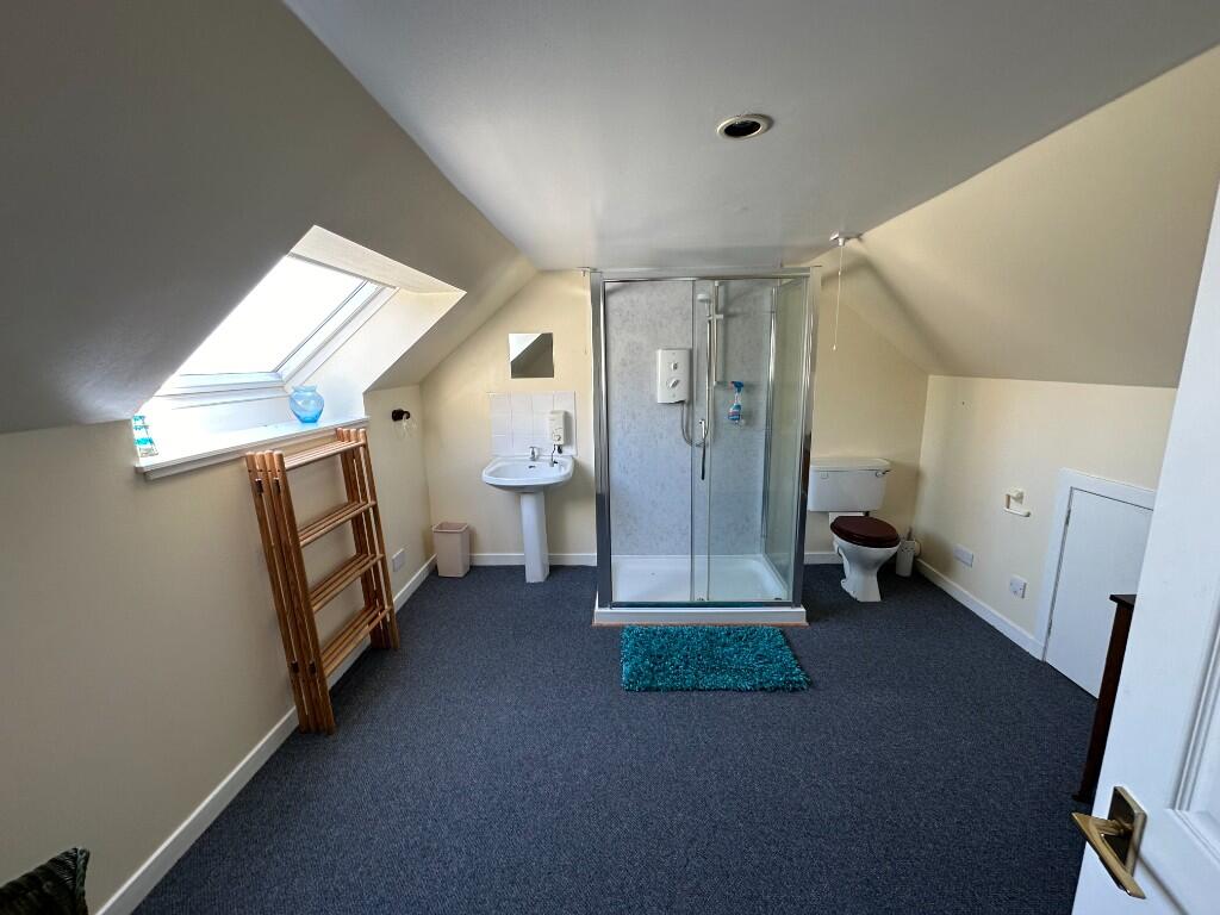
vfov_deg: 85.7
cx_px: 610
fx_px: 493
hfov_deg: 102.1
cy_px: 458
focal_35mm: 14
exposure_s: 1/99
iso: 80
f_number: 2.2
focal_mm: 2.22
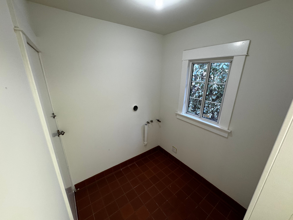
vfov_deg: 85.7
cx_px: 146
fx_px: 119
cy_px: 110
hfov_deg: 102.1
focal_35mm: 14
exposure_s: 1/60
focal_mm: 2.22
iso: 160
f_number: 2.2
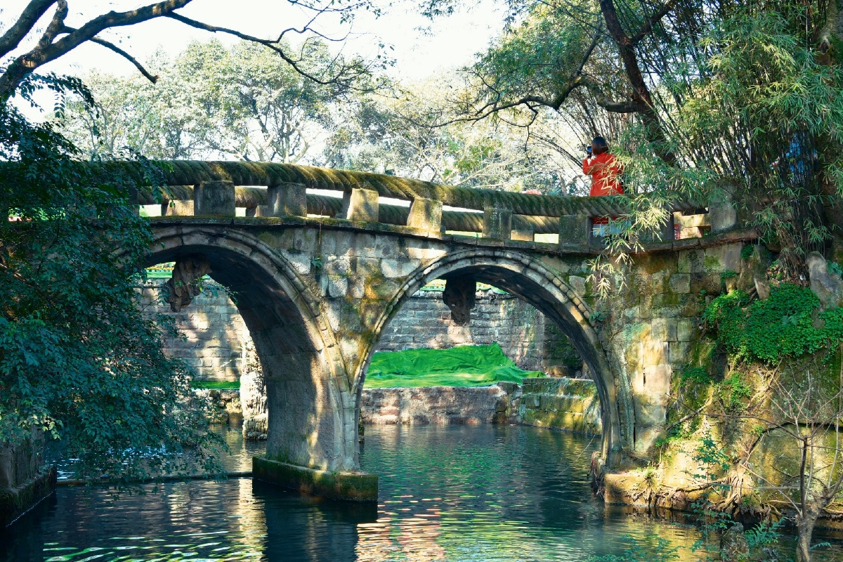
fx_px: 796
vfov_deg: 38.9
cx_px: 422
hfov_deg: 55.8
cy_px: 281
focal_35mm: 34
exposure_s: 1/40
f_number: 8
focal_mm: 34
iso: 320
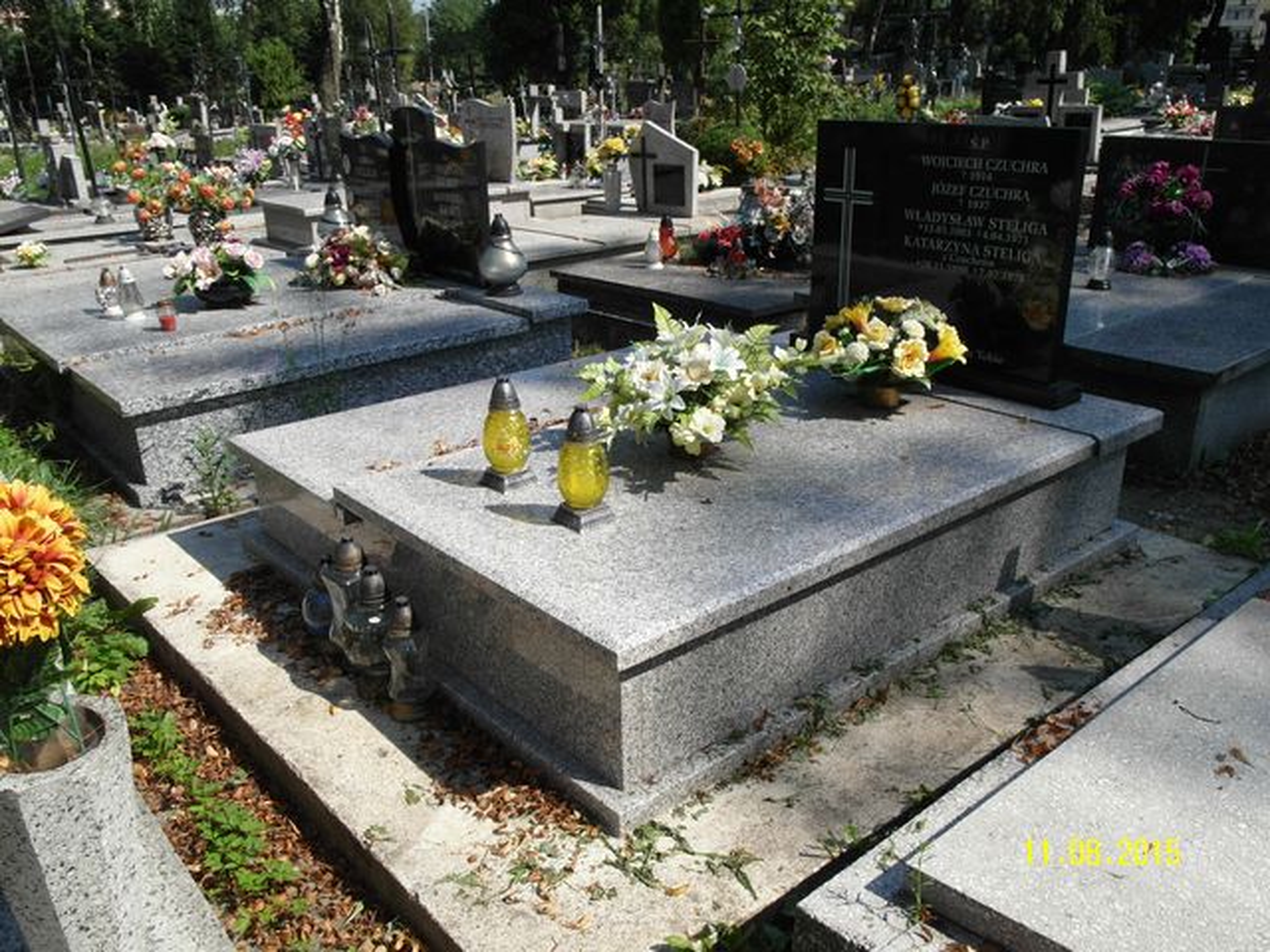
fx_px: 1101
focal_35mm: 30
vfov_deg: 46.8
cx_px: 635
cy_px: 476
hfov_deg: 60.0
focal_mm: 6.5
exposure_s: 1/500
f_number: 4.6
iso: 80
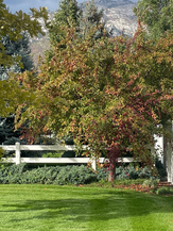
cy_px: 130
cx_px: 80
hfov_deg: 16.1
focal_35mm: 92
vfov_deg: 21.3
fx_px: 612
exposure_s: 1/2882
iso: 32
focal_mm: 4.2
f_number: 1.6
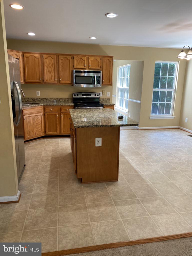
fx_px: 192
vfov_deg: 67.3
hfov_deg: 53.1
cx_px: 96
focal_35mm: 26
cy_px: 128
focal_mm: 4.25
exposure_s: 1/120
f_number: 1.8
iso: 64
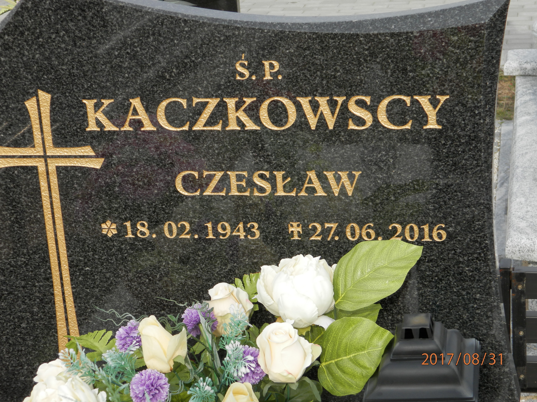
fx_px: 1272
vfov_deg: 18.0
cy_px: 201
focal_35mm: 82
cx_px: 268
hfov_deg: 23.8
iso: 80
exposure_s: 1/400
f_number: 4.2
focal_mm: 14.6
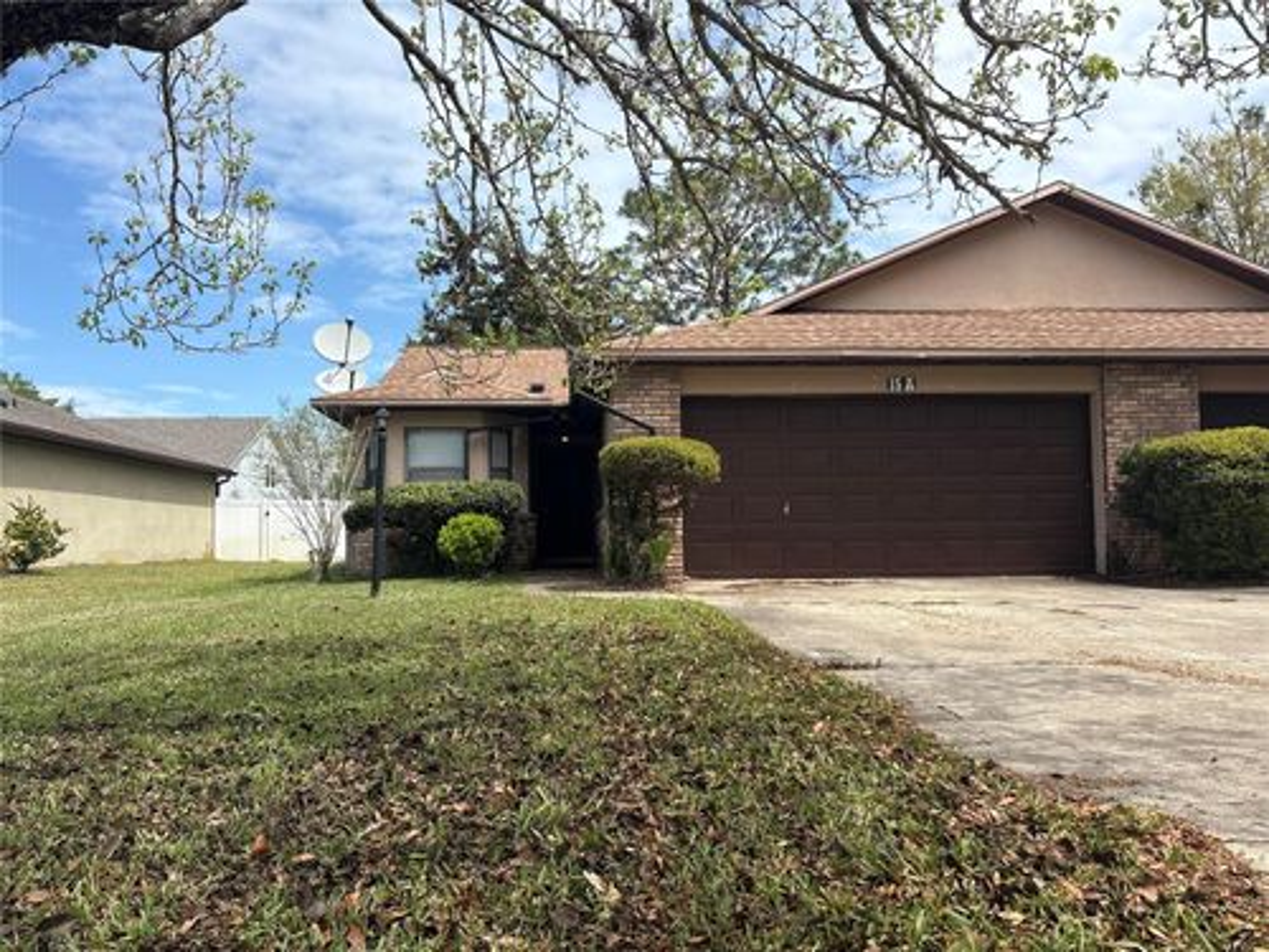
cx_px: 634
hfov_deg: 67.3
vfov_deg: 53.1
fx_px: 953
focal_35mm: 26
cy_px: 476
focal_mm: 5.96
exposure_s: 1/3623
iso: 50
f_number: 1.6
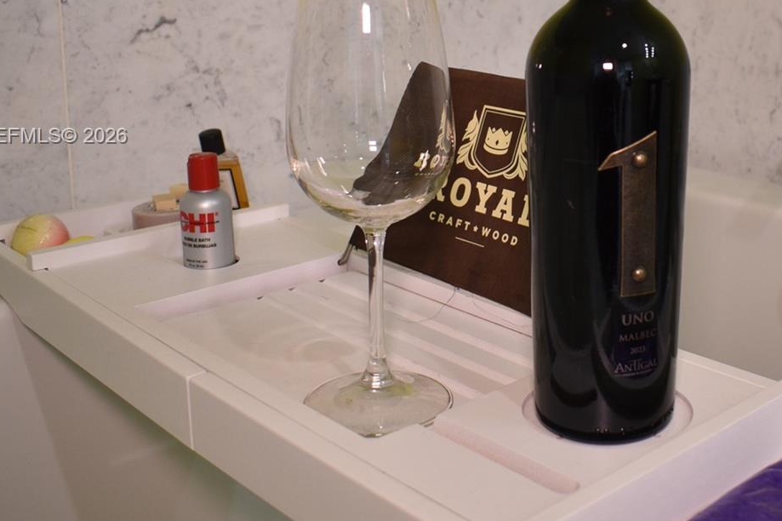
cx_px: 543
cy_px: 137
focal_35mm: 47
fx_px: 1021
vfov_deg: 28.3
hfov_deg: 41.2
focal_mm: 18
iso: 400
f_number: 4.5
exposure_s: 1/80
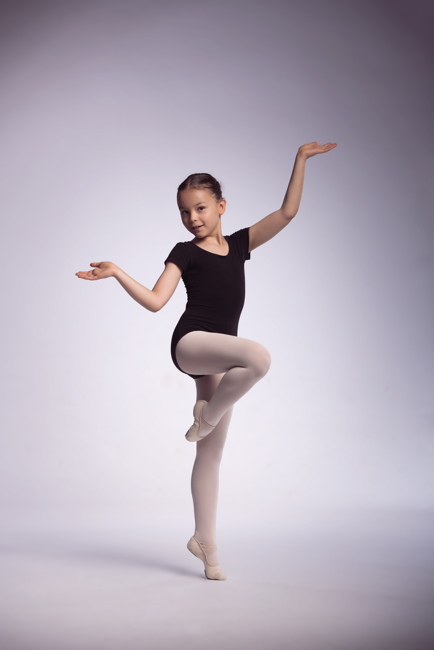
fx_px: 1808
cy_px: 325
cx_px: 217
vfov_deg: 20.4
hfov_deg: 13.7
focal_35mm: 100
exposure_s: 1/250
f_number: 4.5
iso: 400
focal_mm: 100
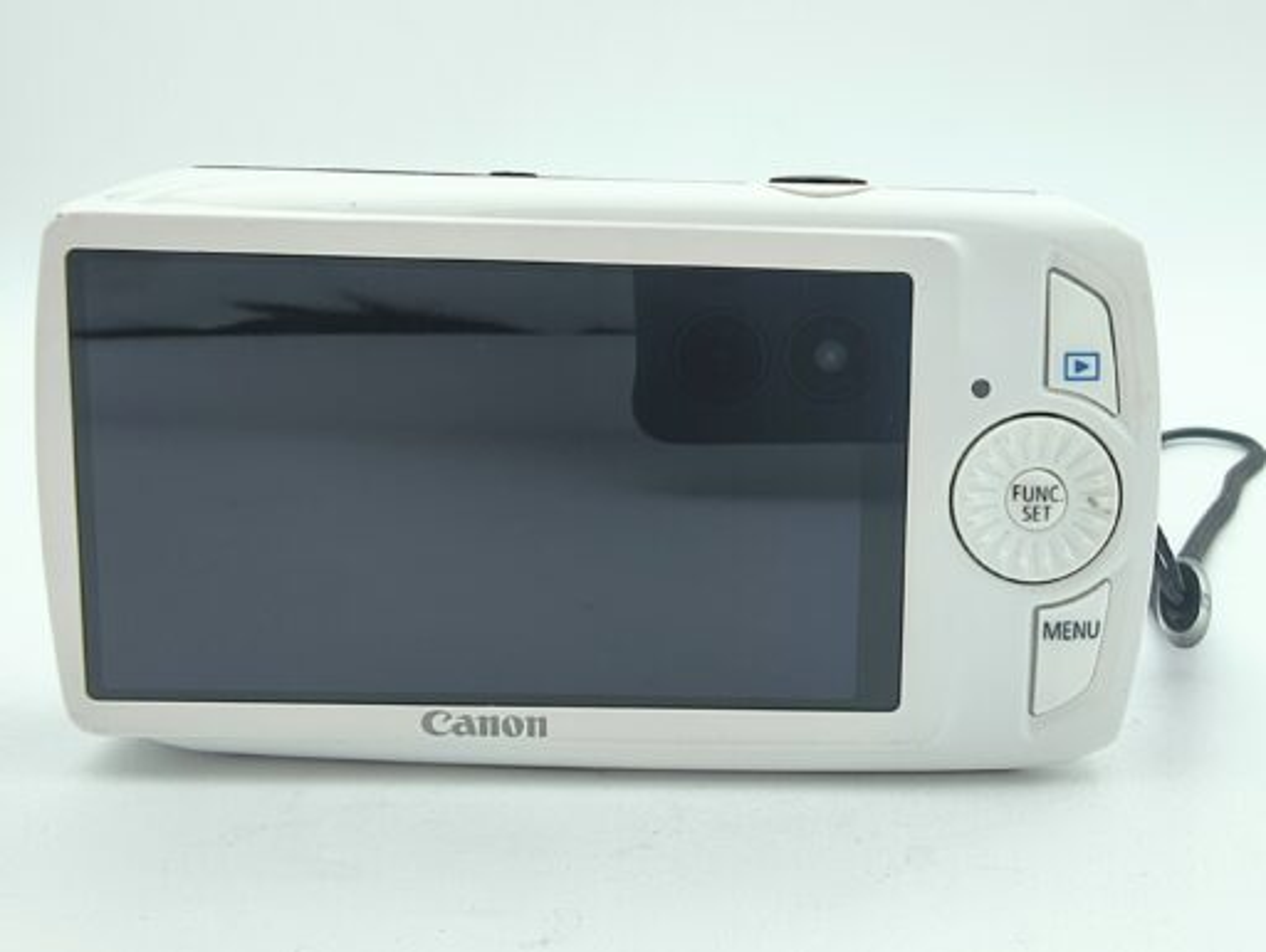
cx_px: 633
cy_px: 476
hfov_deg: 71.5
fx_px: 879
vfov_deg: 56.9
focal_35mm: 24
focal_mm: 1.83
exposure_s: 1/100
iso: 110
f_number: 2
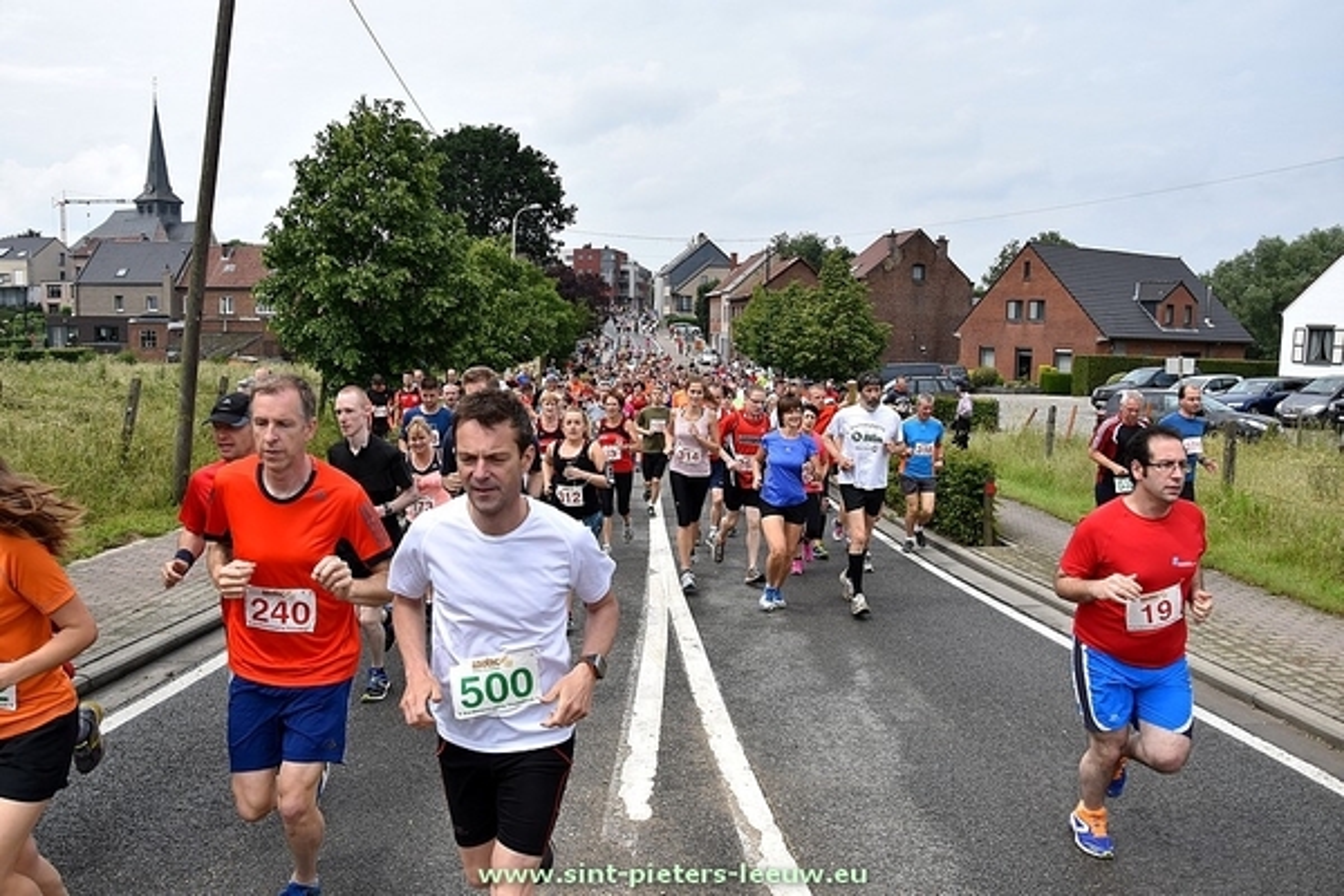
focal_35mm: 27
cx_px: 672
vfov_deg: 47.9
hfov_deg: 67.4
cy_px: 448
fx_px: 1008
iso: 400
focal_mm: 18
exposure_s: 1/1600
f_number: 6.3
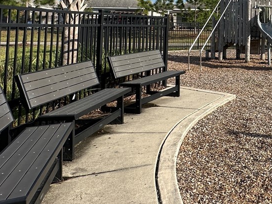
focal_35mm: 41
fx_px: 322
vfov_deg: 32.8
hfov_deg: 40.9
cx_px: 262
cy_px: 9
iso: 50
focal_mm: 2.22
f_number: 2.2
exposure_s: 1/1825
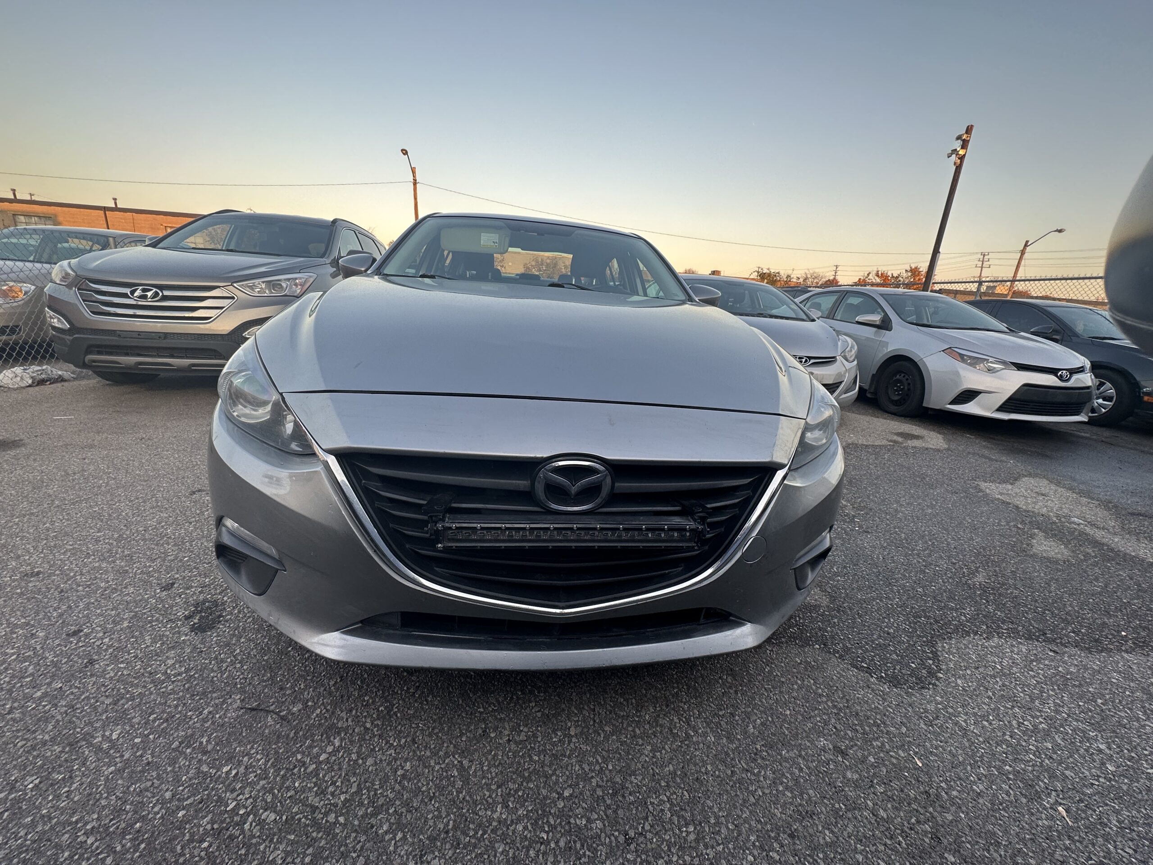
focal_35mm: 14
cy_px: 432
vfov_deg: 85.7
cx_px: 576
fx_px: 466
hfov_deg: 102.1
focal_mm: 2.22
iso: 40
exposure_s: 1/109
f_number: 2.2
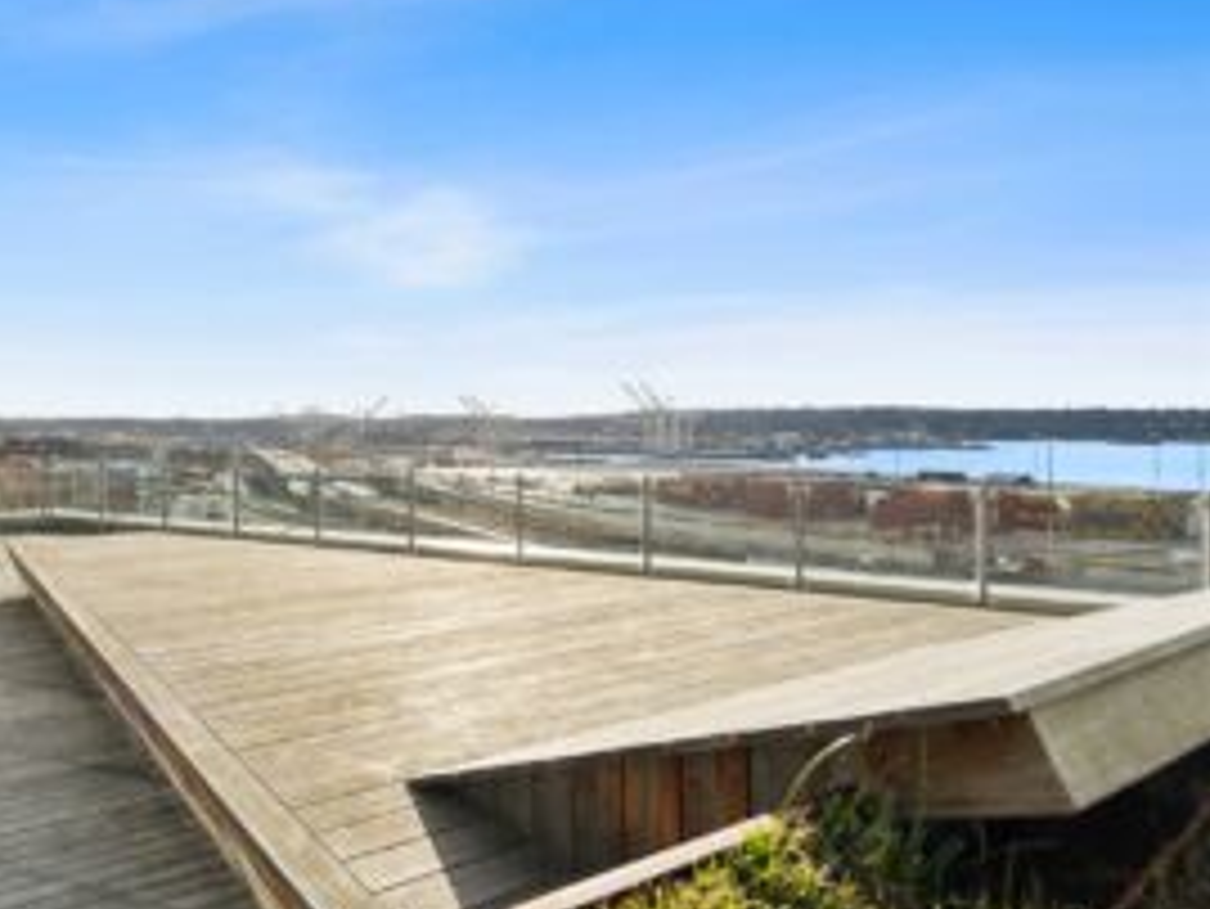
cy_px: 385
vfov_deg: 65.6
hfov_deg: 76.2
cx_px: 315
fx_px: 699
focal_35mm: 20
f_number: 8
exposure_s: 1/3200
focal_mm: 14
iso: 200
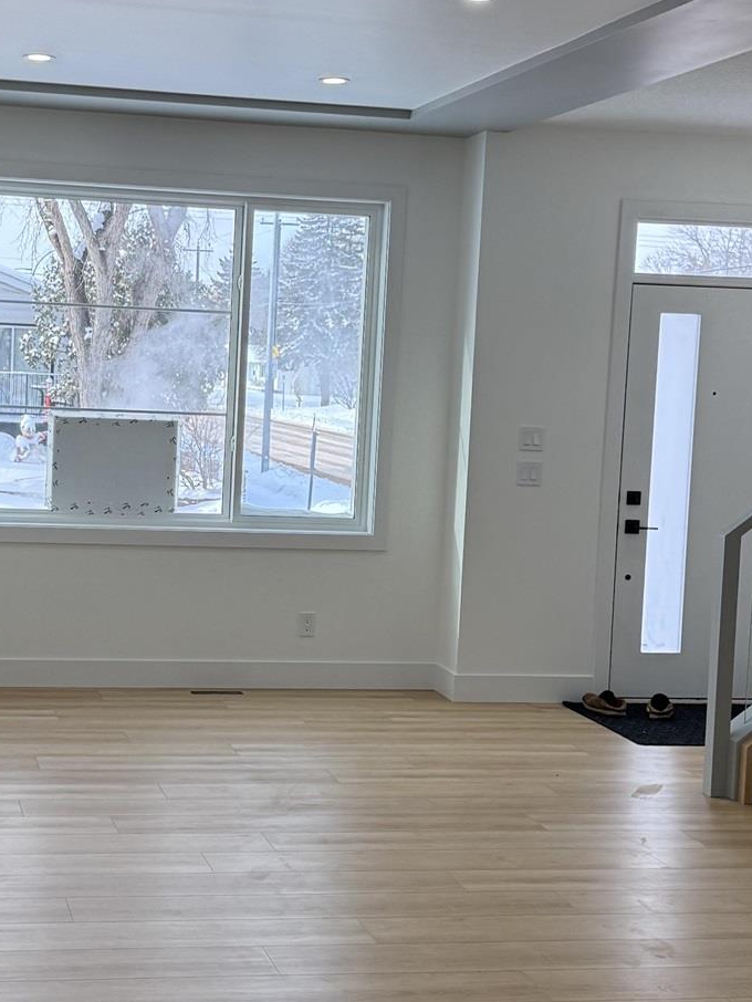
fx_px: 1766
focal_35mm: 61
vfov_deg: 31.7
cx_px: 216
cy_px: 514
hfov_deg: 23.9
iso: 100
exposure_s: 1/383
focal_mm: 6.76
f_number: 1.78
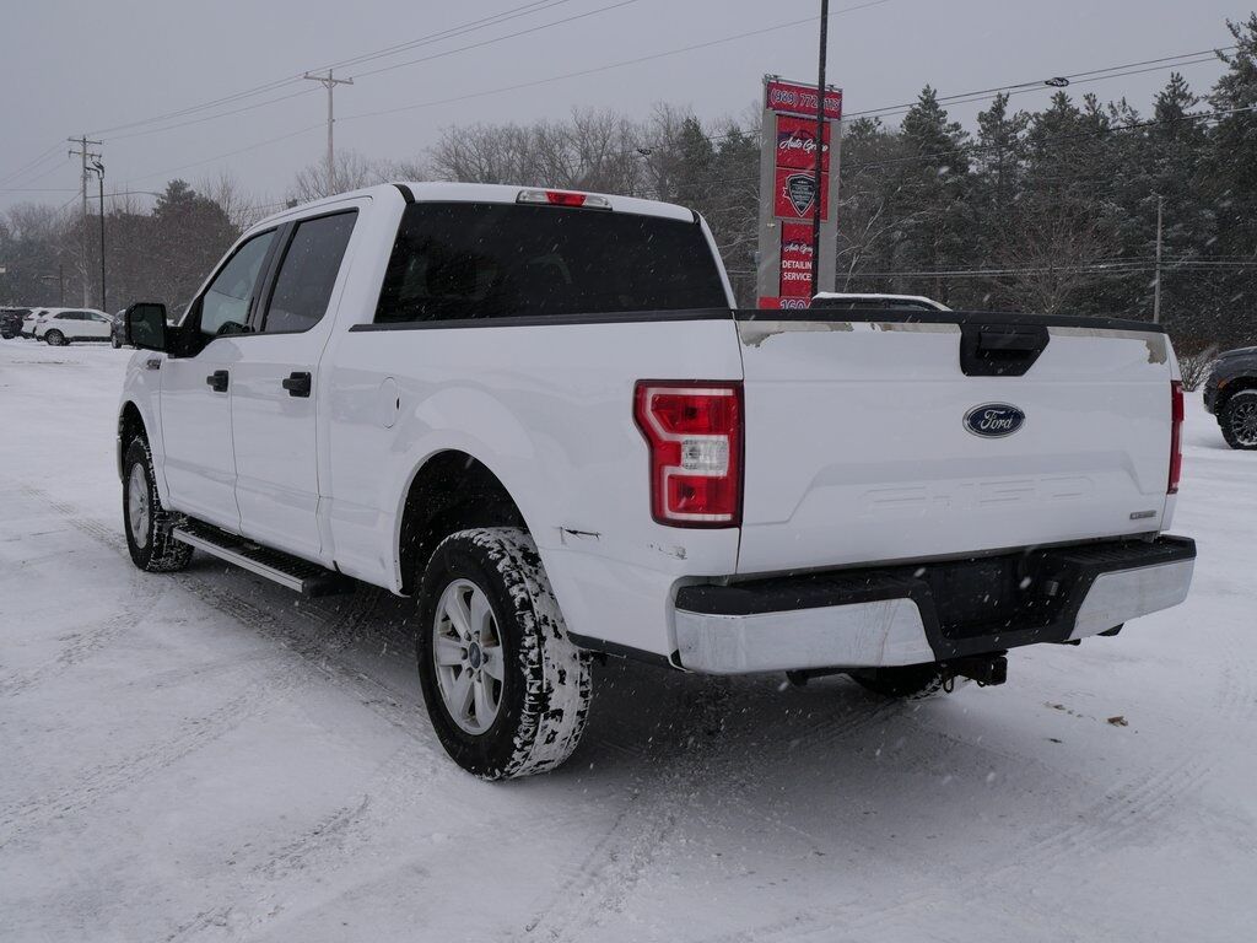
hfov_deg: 51.4
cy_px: 472
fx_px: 1307
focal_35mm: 36
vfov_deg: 39.7
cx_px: 628
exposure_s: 1/250
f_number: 7.1
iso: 200
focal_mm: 18
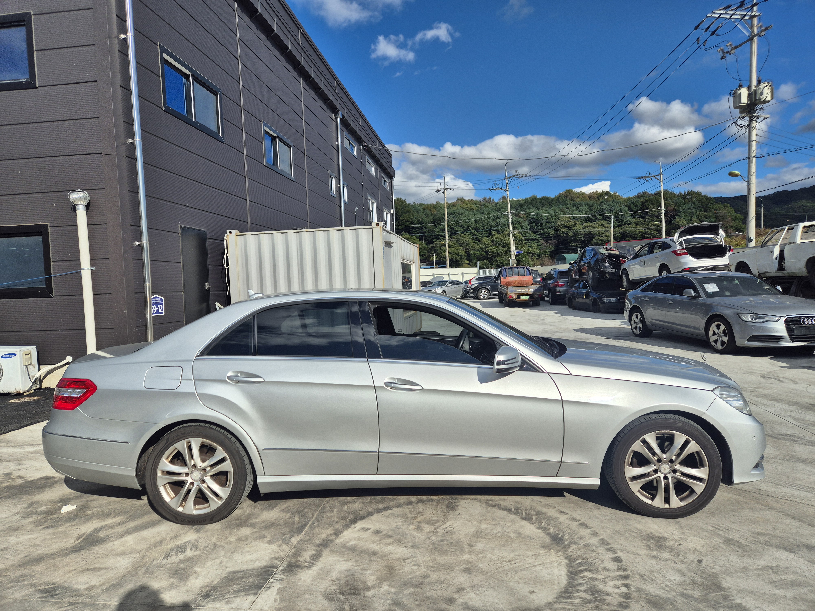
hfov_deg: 73.9
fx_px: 542
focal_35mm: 23
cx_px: 408
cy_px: 306
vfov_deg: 58.9
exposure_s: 1/4096
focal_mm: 5.4
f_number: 1.8
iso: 25
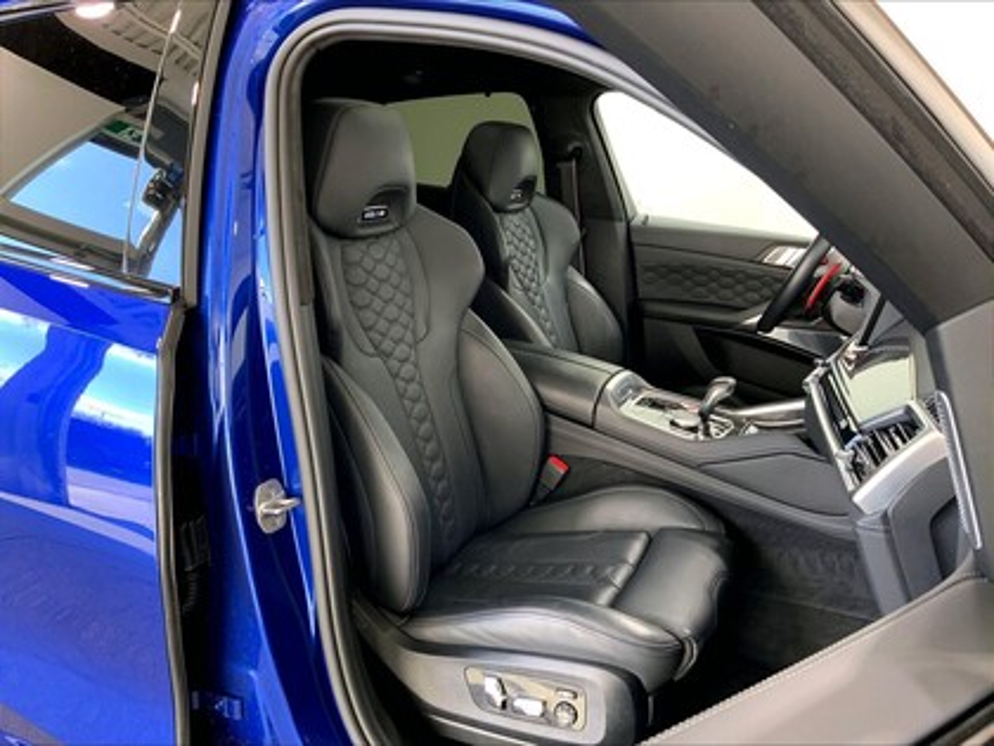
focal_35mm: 29
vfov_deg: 48.2
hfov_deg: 61.7
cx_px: 497
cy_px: 373
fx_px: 833
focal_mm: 3
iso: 64
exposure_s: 1/81
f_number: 1.8
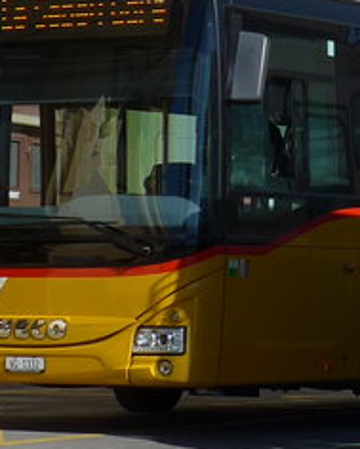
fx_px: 2902
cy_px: 8
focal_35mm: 218
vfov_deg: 8.8
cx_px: 695
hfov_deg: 6.9
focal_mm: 9
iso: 80
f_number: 3.2
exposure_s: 1/2000
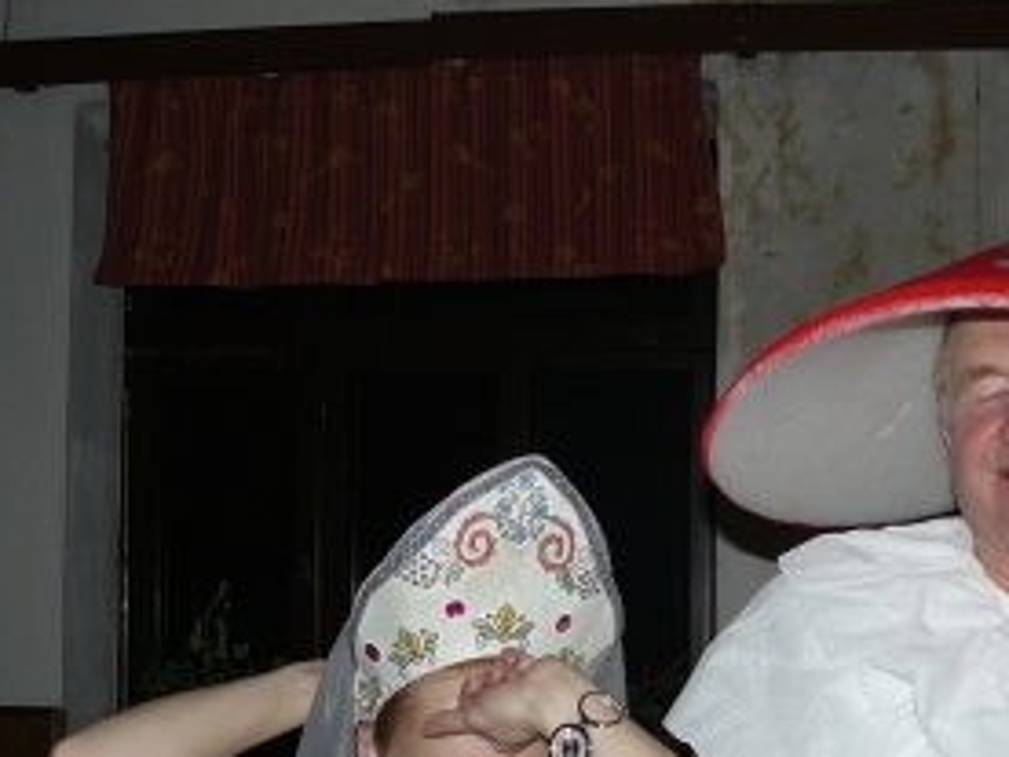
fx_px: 1924
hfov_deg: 29.1
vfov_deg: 22.1
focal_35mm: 66
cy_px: 541
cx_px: 706
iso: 100
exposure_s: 1/30
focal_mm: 6
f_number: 2.8
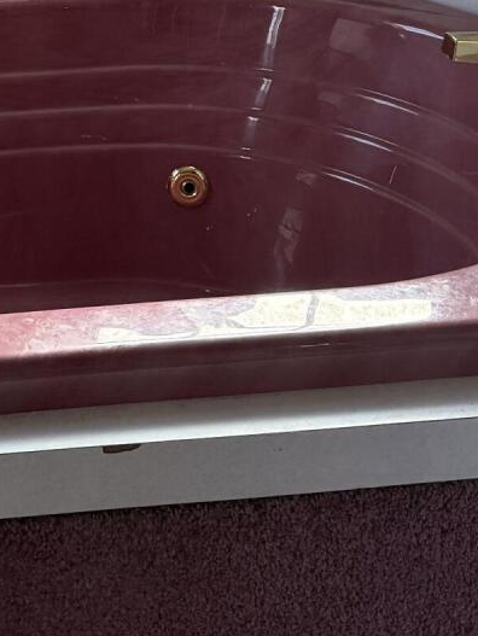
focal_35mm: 91
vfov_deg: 20.1
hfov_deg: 15.8
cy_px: -135
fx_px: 1673
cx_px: -57
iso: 200
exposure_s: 1/220
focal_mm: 6.76
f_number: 1.78
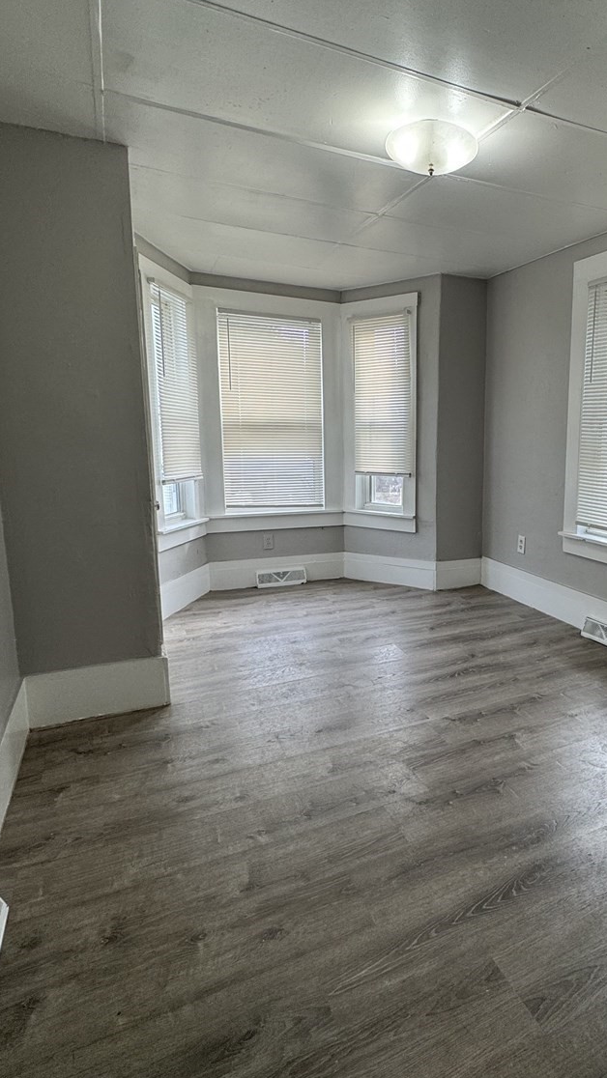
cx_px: 448
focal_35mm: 21
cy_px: 532
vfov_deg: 83.8
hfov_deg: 51.5
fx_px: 601
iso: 80
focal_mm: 2.22
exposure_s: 1/120
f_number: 2.2
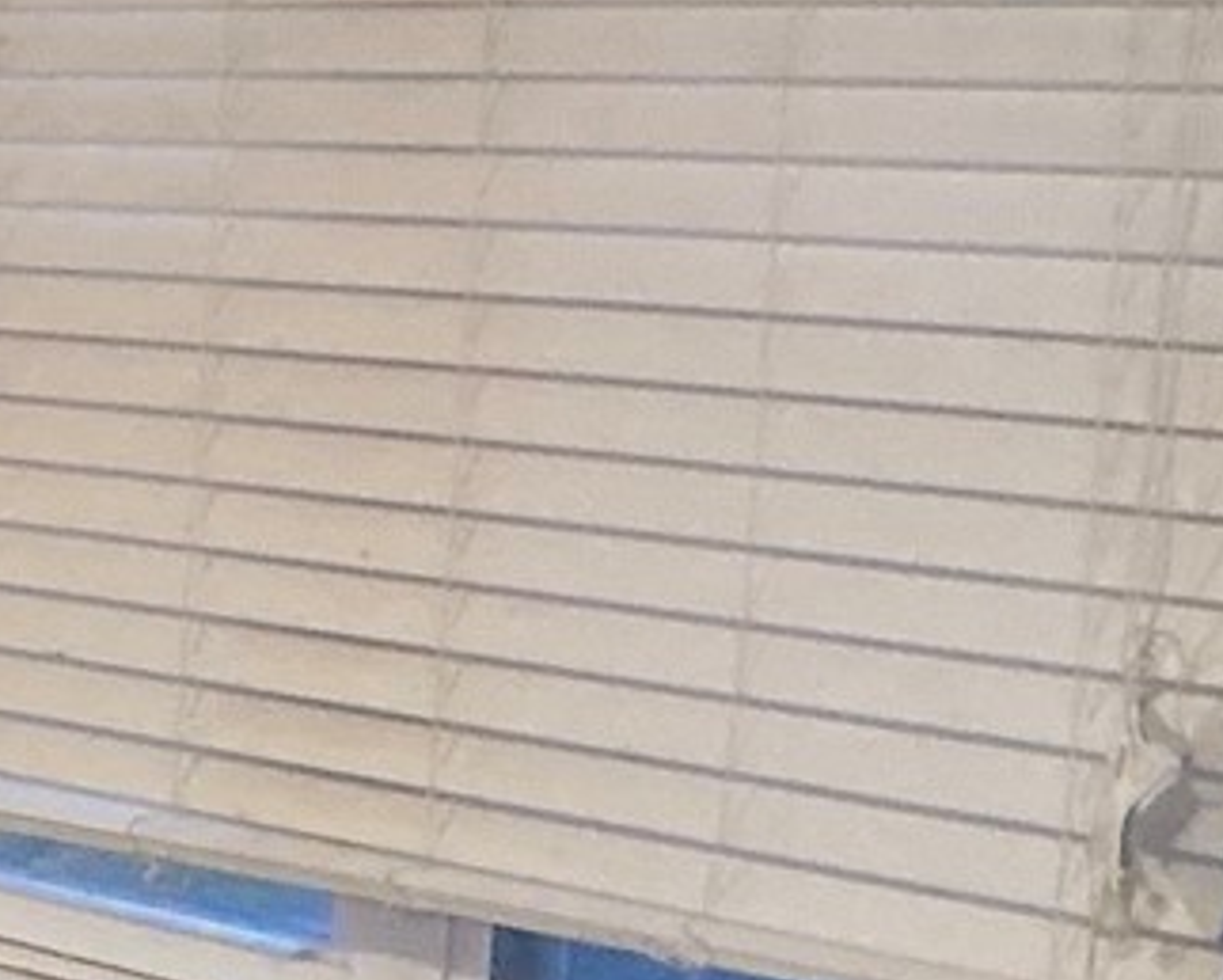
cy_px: 1113
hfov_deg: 9.8
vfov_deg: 9.4
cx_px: -2100
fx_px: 5904
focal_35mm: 163
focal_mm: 3
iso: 250
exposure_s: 1/30
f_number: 1.8
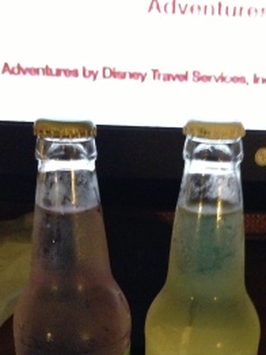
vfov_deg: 29.5
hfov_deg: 23.1
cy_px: 317
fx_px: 647
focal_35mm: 63
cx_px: 193
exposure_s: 1/15
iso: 800
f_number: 2.4
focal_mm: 4.13
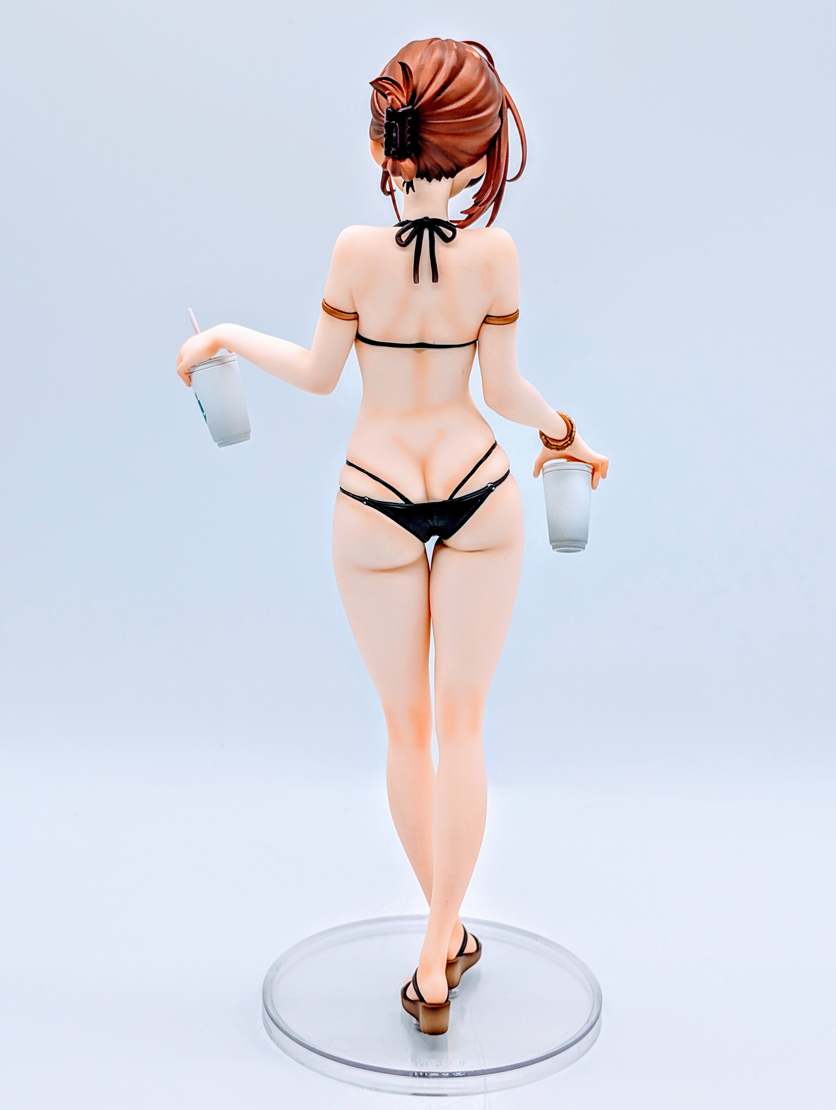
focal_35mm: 49
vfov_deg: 38.9
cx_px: 418
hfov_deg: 29.7
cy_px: 555
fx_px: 1574
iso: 29
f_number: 1.68
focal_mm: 6.9
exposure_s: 1/80.8
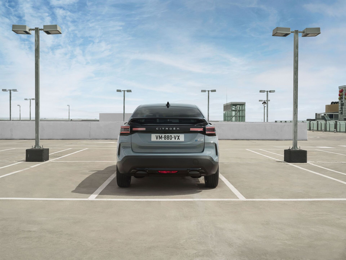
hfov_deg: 51.4
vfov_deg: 39.7
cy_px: 130
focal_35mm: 36
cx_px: 173
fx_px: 360
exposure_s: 1/125
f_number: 11
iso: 250
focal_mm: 45
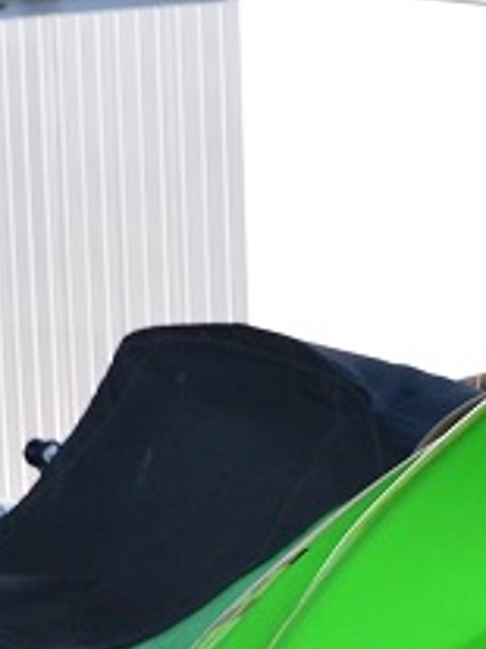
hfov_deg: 10.0
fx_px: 2605
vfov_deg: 13.9
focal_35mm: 139
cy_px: 734
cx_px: 928
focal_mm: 20
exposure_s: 1/1000
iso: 640
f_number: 5
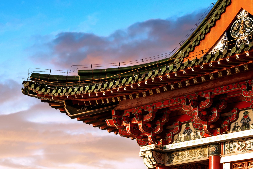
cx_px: 214
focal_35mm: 81
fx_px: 569
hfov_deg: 24.5
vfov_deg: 16.8
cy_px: 125
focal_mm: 22
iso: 100
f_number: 11
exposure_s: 1/50
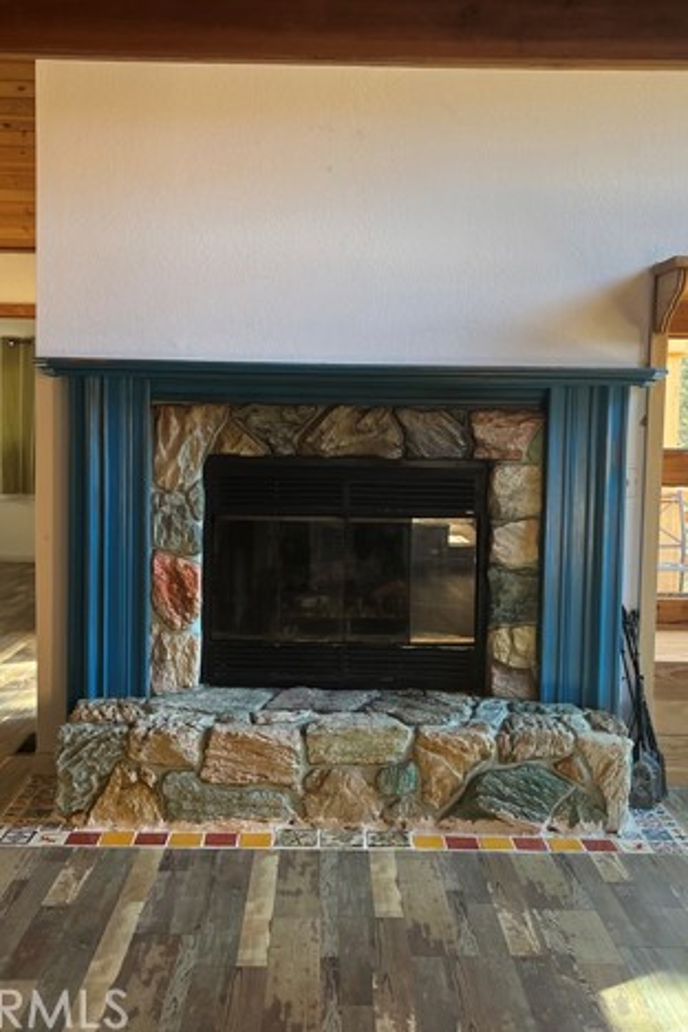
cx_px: 318
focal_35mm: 37
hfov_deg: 35.9
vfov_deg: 51.9
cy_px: 512
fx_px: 1061
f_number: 1.6
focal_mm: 5.1
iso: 125
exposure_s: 1/101
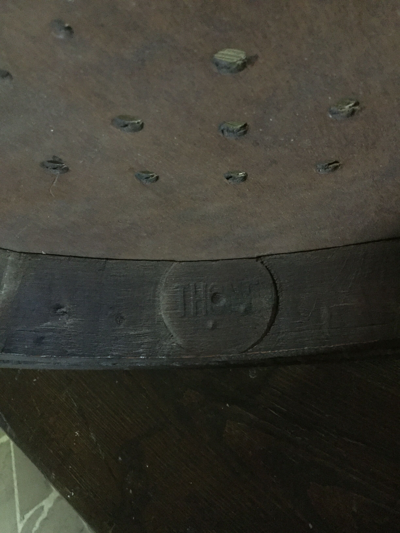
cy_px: 266
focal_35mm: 31
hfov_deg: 45.4
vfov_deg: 58.4
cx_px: 200
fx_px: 478
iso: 800
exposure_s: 1/17
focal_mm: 3.3
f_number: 2.4
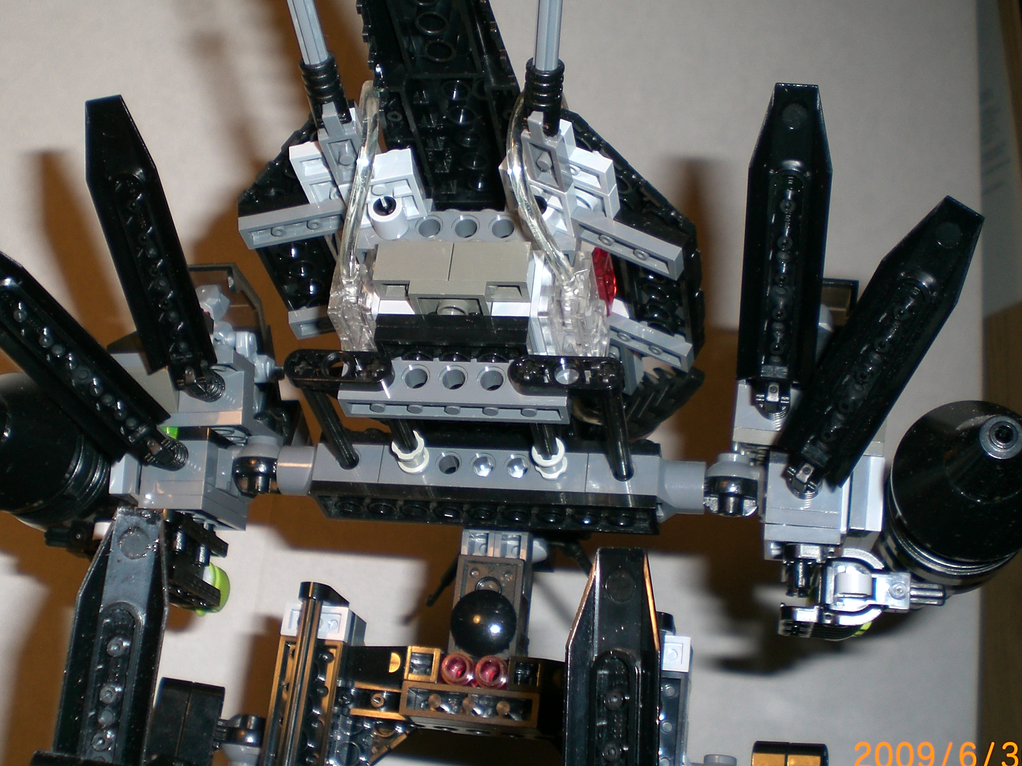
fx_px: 1476
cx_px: 449
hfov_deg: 38.1
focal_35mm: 50
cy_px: 354
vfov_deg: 29.1
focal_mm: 6.3
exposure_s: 1/60
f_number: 3.1
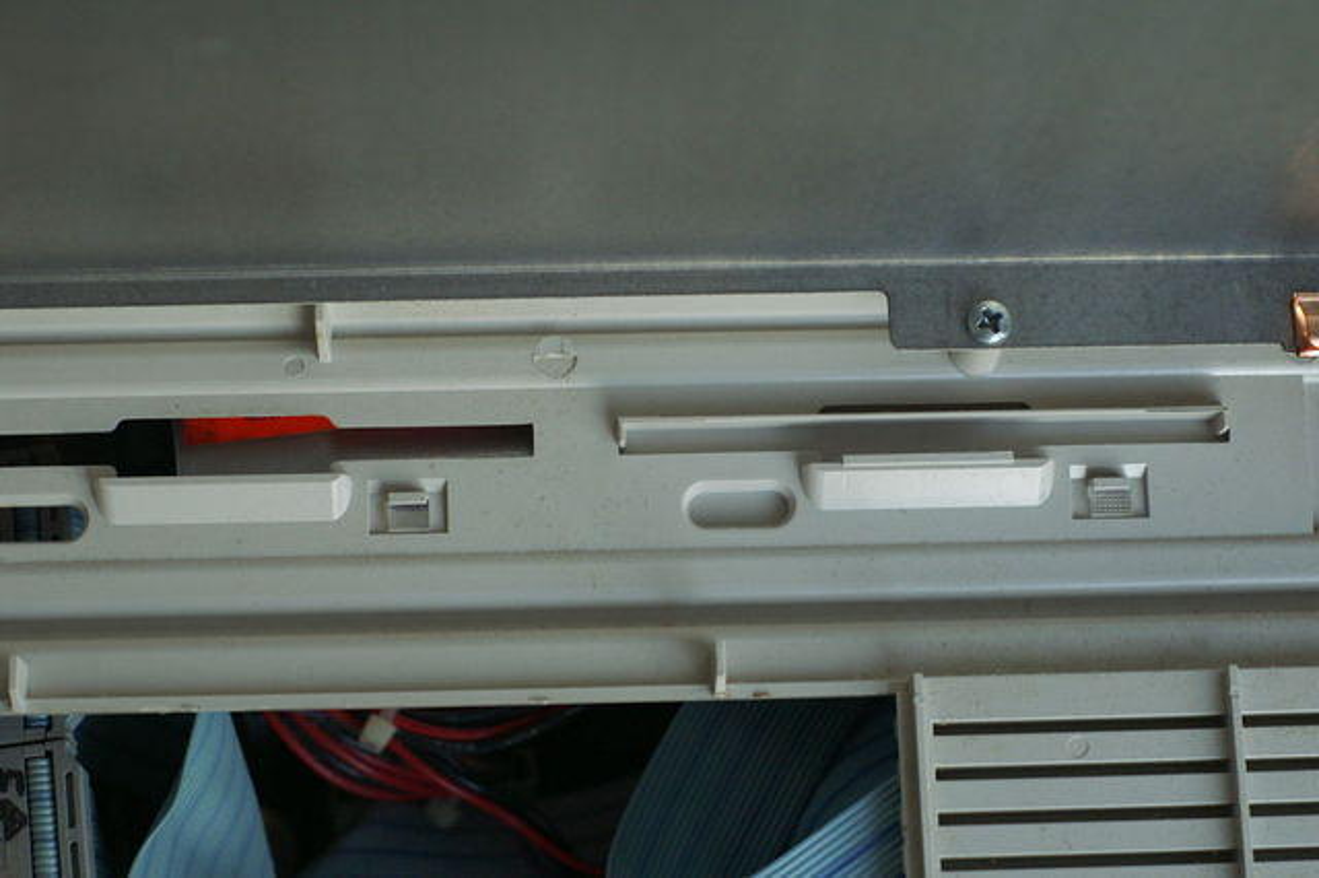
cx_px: 660
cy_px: 439
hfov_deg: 27.0
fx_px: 2746
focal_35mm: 75
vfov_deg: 18.2
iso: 800
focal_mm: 50
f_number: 5
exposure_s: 1/160
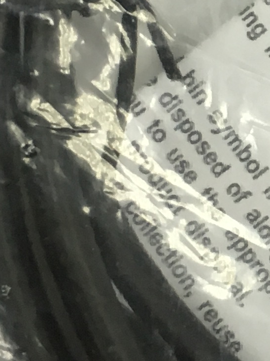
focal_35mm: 160
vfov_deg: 12.2
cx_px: 513
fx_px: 1664
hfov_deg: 8.8
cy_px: -3
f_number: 2.2
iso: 64
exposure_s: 1/33
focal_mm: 4.15
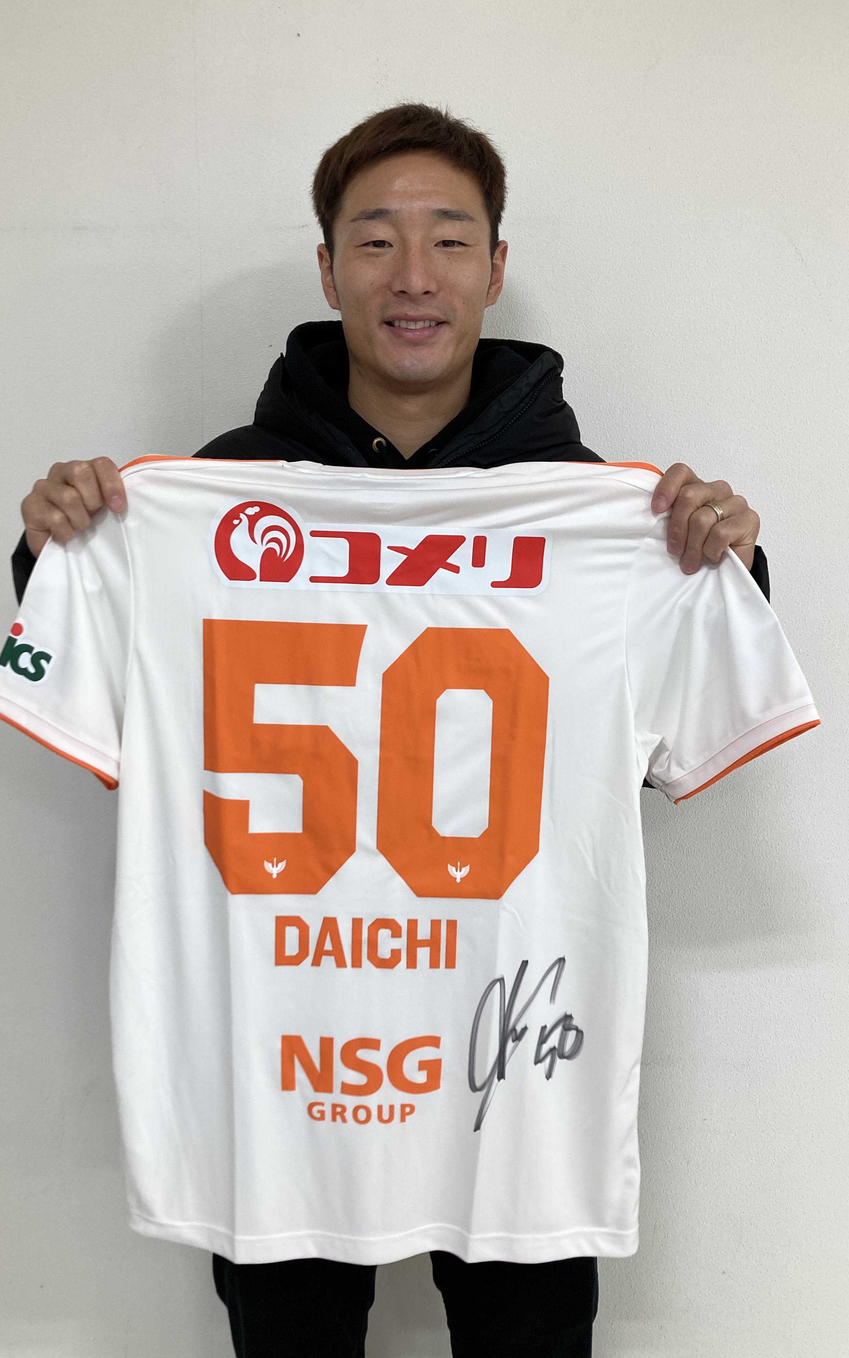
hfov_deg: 41.8
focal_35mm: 30
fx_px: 1111
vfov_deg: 62.9
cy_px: 684
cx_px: 395
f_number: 1.8
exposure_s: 1/100
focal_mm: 3.99
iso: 80
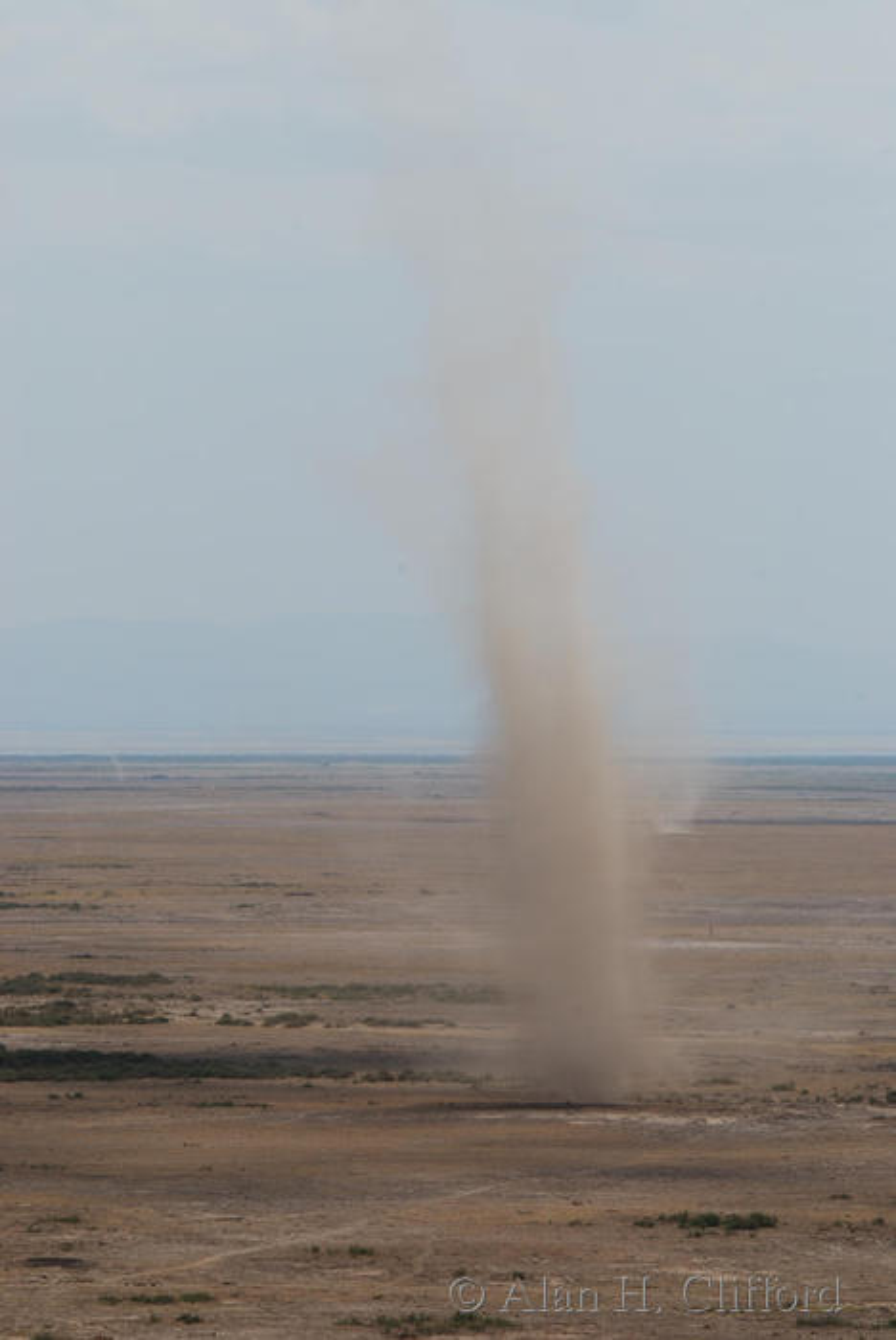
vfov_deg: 7.8
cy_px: 670
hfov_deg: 5.2
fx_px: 9780
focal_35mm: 262
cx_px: 448
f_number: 18
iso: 100
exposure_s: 1/125
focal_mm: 175
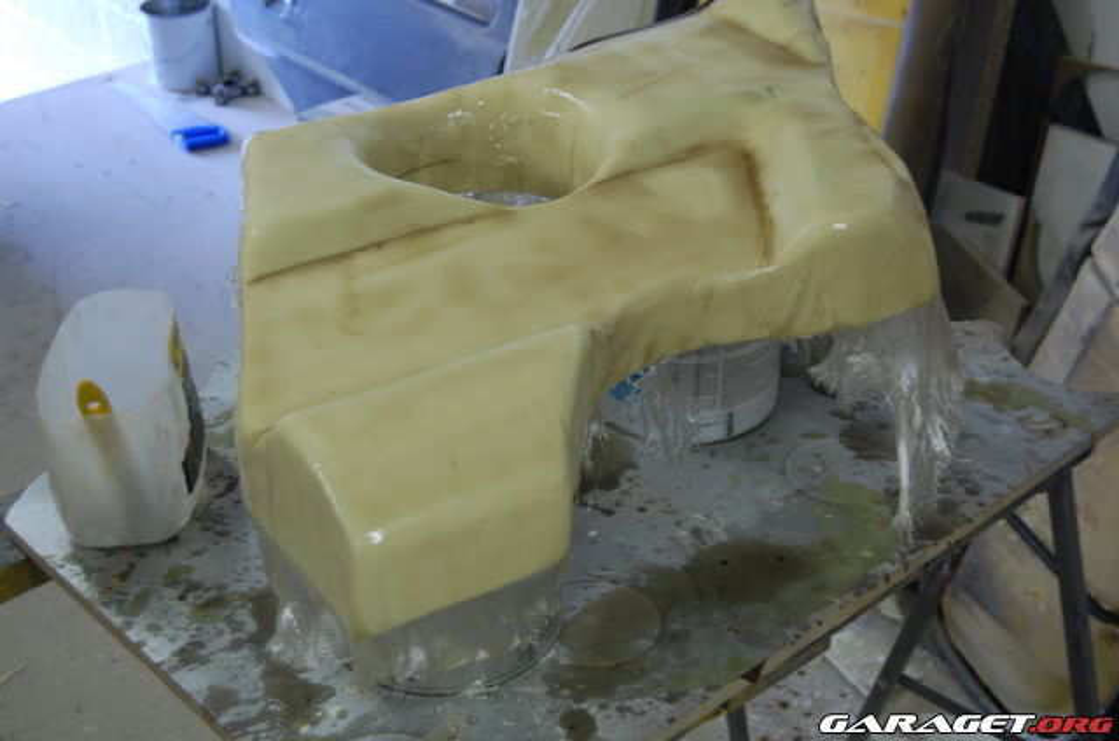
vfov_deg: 25.6
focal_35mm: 52
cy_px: 370
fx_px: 1629
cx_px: 560
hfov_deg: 37.9
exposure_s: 1/20
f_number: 4.8
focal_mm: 35
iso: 800
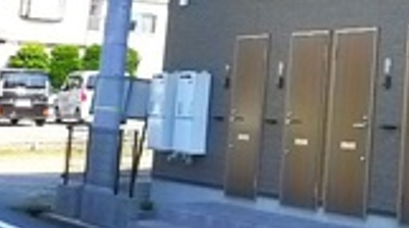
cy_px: -65
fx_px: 1234
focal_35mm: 114
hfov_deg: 15.7
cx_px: 770
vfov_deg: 10.4
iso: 400
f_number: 2.8
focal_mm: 5.1
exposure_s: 1/500
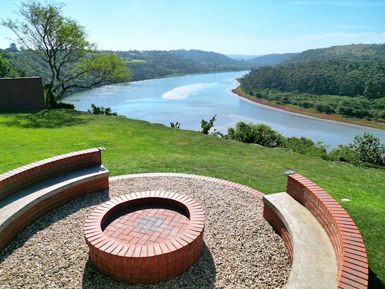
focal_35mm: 24
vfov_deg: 56.8
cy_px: 144
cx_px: 192
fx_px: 267
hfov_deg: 71.6
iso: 140
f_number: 1.7
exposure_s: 1/5000
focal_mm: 6.72
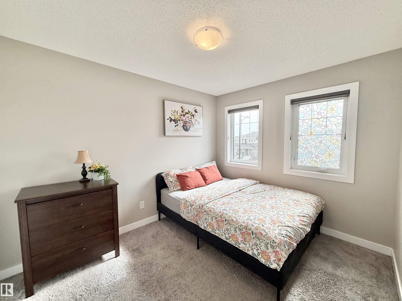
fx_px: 163
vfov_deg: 85.7
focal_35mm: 14
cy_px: 150
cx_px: 201
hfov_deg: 102.1
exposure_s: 1/301
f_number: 2.2
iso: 64
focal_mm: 2.22
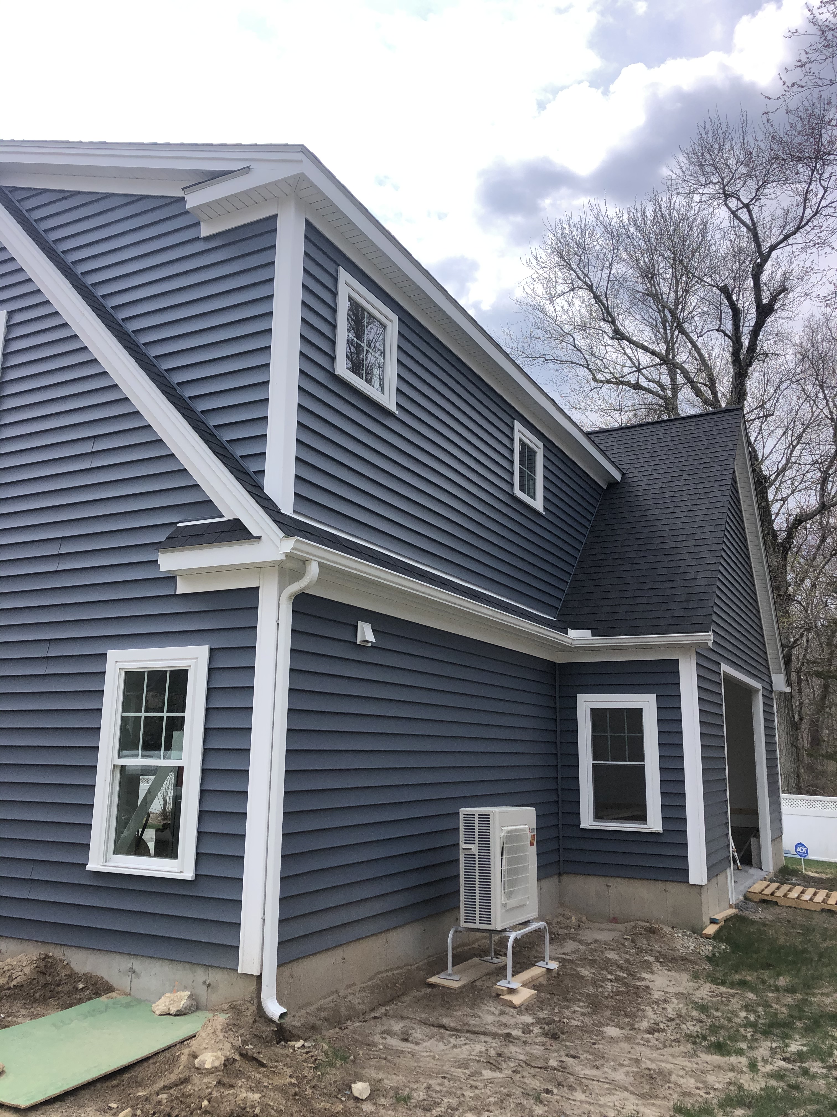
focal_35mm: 28
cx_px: 418
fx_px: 903
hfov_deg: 49.7
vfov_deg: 63.4
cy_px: 558
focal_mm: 3.99
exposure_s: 1/2433
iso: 20
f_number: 1.8
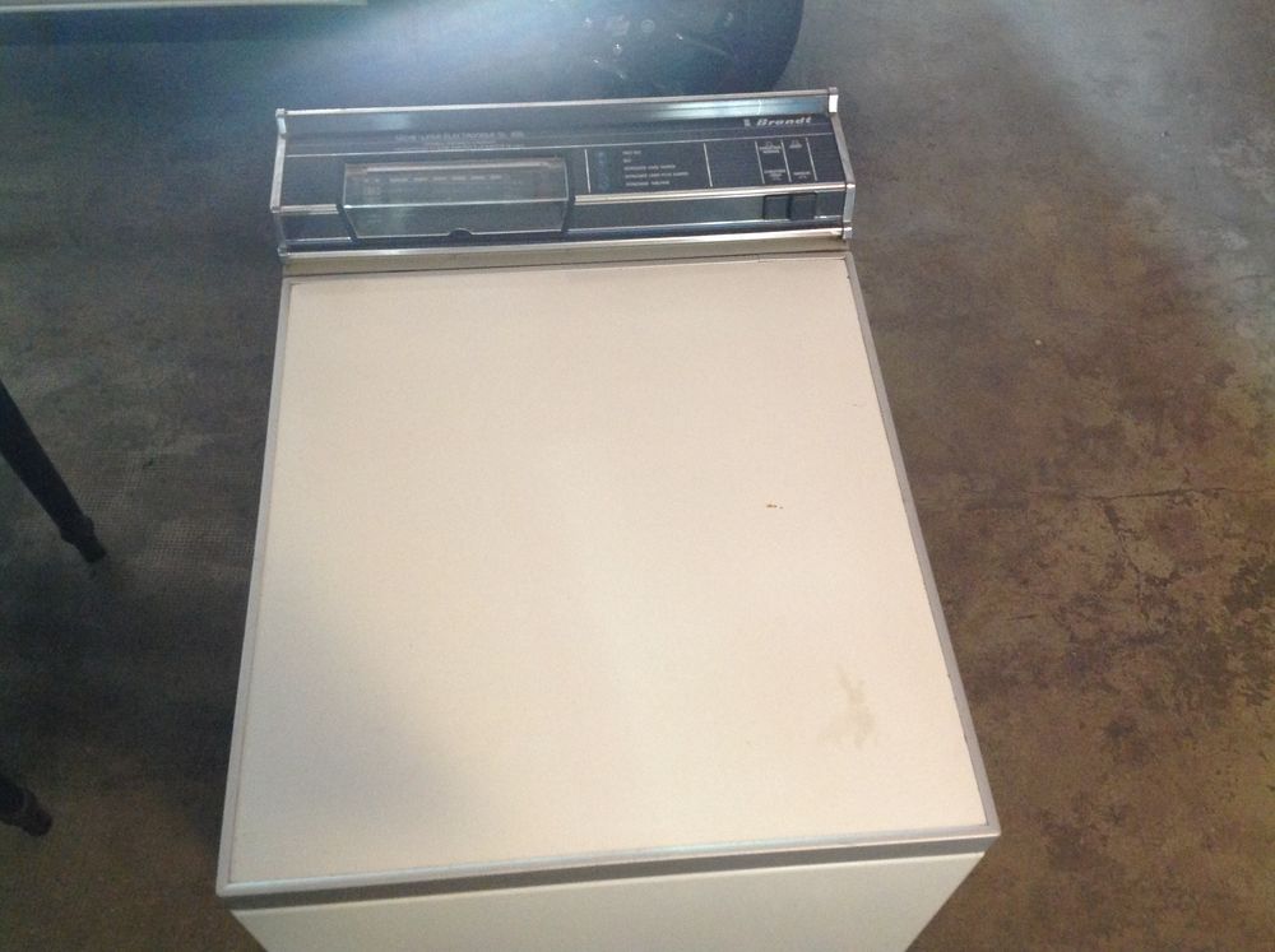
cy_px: 476
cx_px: 638
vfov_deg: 40.6
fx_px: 1287
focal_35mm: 35
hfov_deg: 52.7
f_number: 2.4
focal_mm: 4.28
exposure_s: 1/15
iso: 320
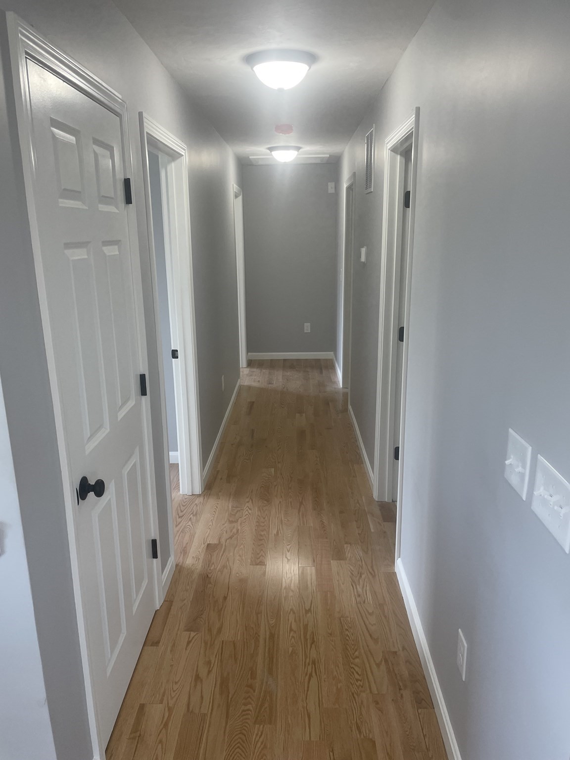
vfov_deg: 67.3
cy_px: 380
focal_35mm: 26
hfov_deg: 53.1
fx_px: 571
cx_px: 285
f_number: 1.6
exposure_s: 1/120
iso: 80
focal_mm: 4.2
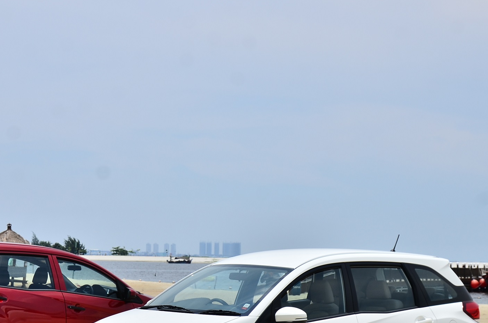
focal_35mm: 76
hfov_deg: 26.6
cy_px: 251
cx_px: 185
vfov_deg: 17.7
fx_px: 1028
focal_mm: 32
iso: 100
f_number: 6.3
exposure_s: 1/1000
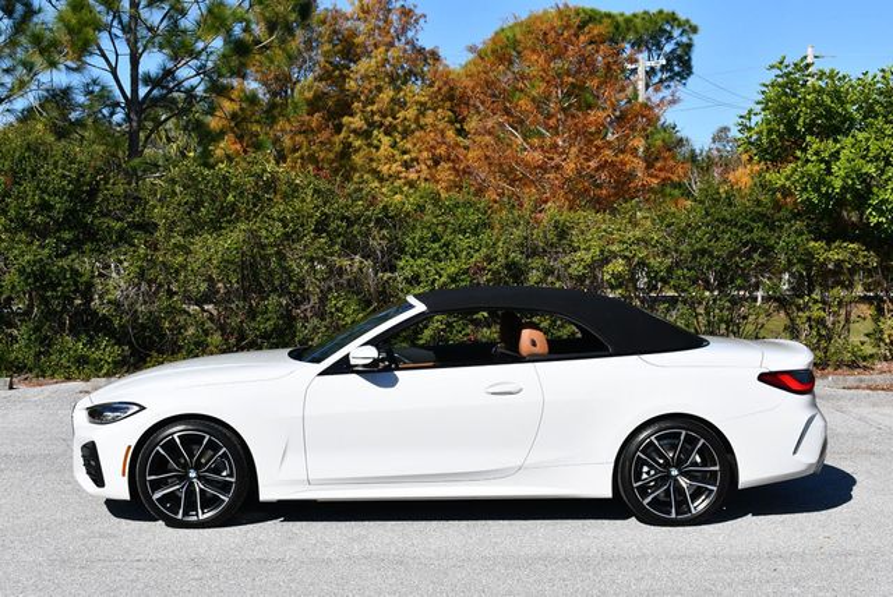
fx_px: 1490
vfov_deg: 22.7
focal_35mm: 60
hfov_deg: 33.4
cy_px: 298
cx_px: 446
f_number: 9
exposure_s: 1/320
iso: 100
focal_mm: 30
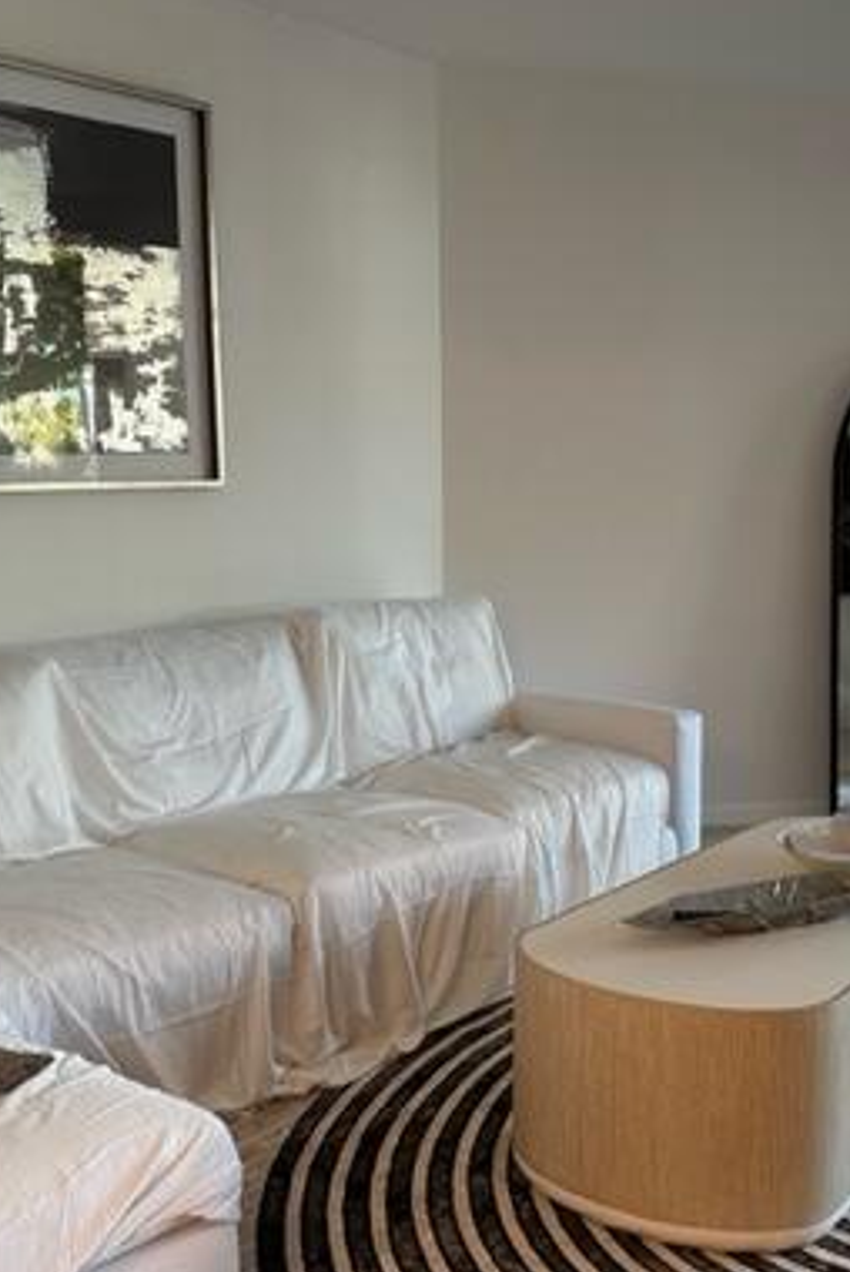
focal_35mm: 42
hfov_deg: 31.4
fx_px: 1485
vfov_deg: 46.3
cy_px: 710
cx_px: 643
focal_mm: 6.86
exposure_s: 1/120
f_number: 1.78
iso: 200
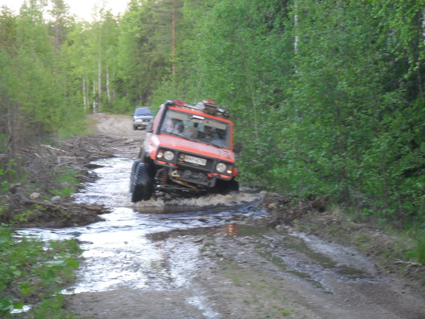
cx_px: 212
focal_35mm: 105
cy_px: 160
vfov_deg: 14.1
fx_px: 1289
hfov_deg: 18.7
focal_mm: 18.9
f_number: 5.8
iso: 200
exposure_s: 1/30
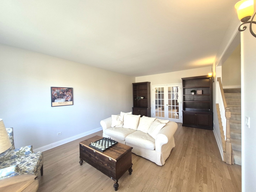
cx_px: 128
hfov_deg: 106.2
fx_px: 96
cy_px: 96
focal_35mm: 13
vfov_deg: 89.9
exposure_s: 1/60
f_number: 2.2
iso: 100
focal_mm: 1.74
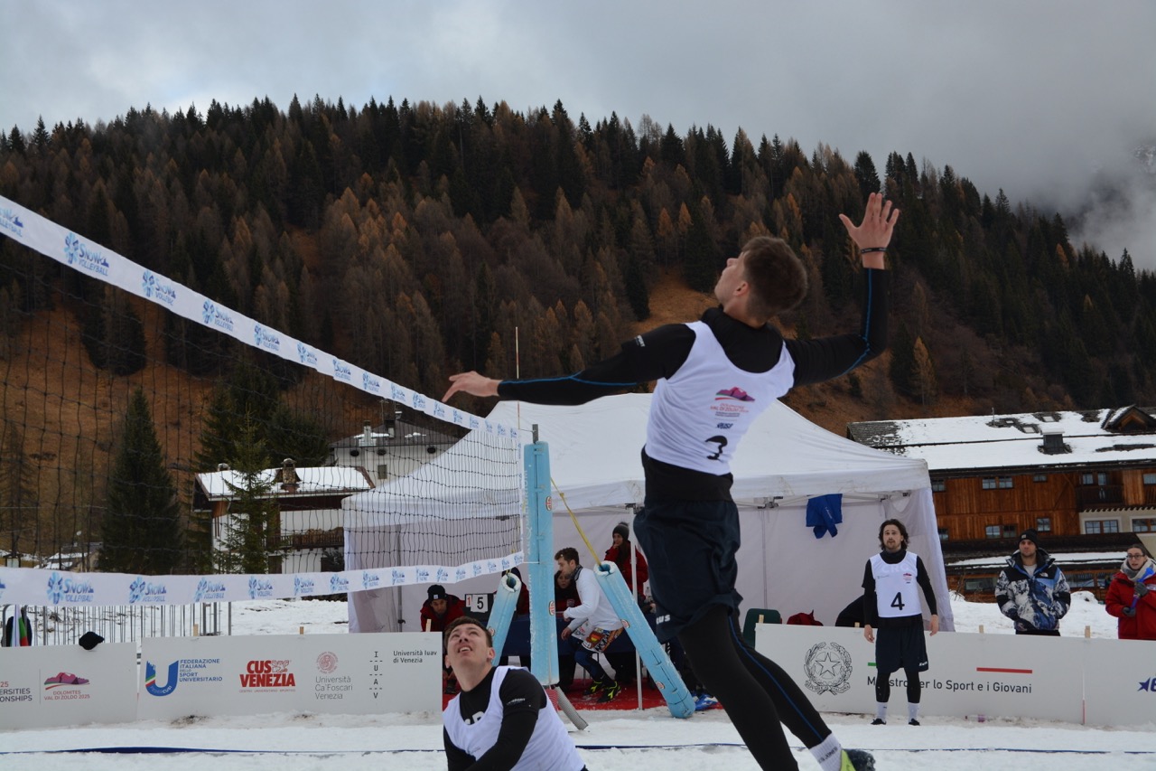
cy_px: 386
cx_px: 578
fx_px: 1541
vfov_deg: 28.1
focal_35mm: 48
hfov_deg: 41.1
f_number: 4.5
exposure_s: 1/1000
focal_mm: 32
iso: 400
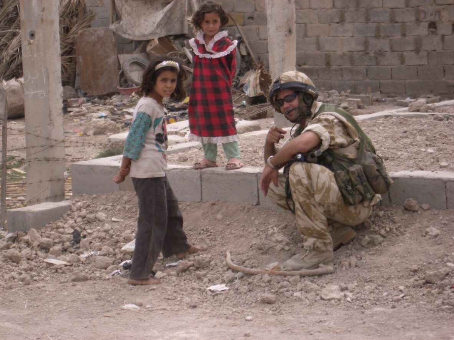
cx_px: 224
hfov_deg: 18.4
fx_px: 1403
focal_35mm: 107
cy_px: 167
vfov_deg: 13.8
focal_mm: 17.4
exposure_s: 1/320
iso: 80
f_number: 4.8
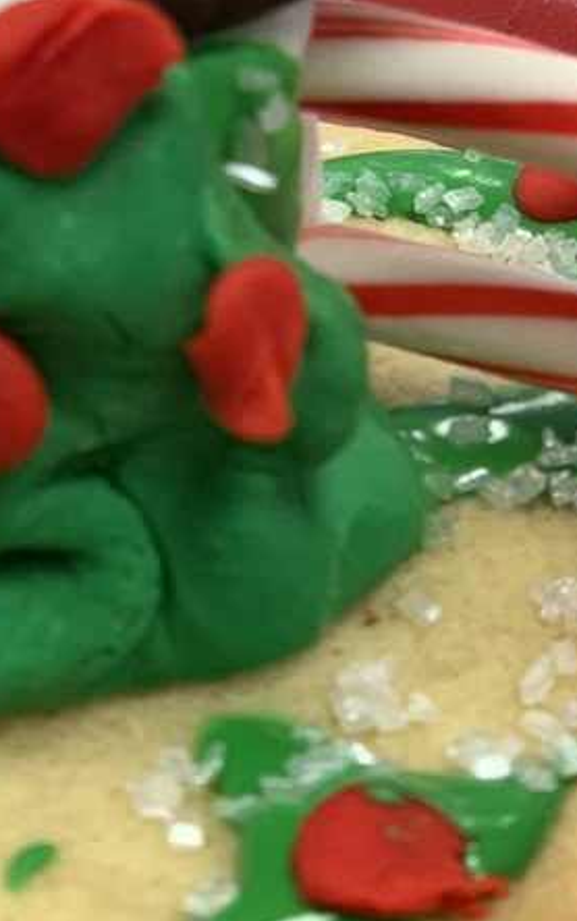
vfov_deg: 16.4
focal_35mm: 127
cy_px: 295
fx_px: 3191
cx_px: 276
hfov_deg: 10.3
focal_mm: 6
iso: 125
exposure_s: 1/71
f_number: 2.4
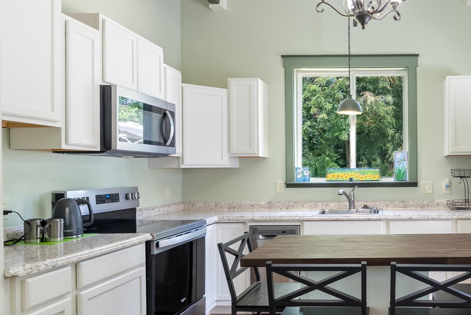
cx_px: 380
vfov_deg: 42.3
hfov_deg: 55.8
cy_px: 176
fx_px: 406
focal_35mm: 31
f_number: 9
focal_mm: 16
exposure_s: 1/1.25
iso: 250
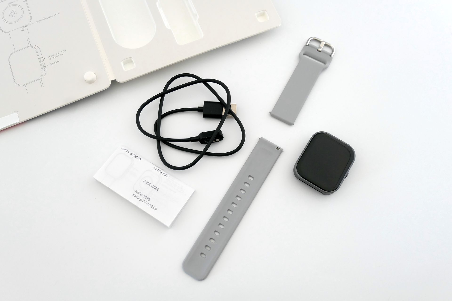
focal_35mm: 30
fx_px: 377
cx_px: 226
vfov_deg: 43.6
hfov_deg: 61.9
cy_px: 150
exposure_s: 1/80
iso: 250
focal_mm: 10.9
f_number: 3.5
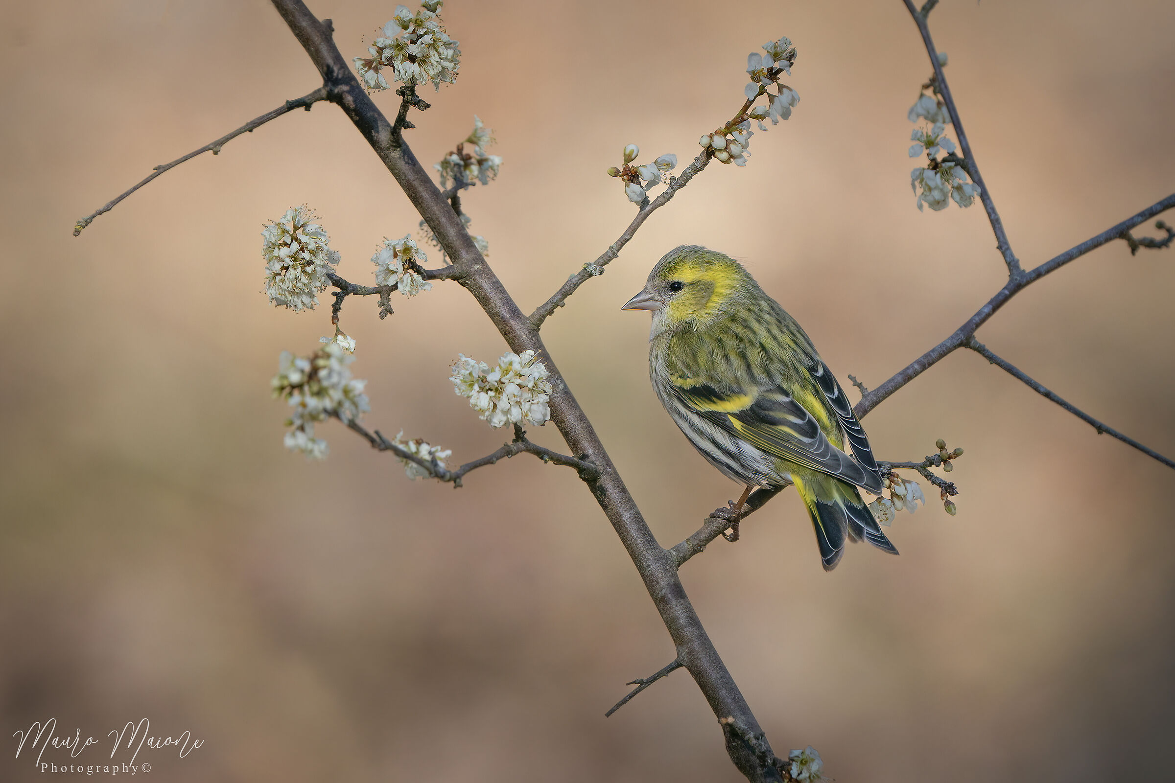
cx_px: 588
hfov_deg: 4.1
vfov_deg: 2.7
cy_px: 392
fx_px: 16318
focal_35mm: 500
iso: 1250
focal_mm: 500
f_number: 8
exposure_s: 1/2500
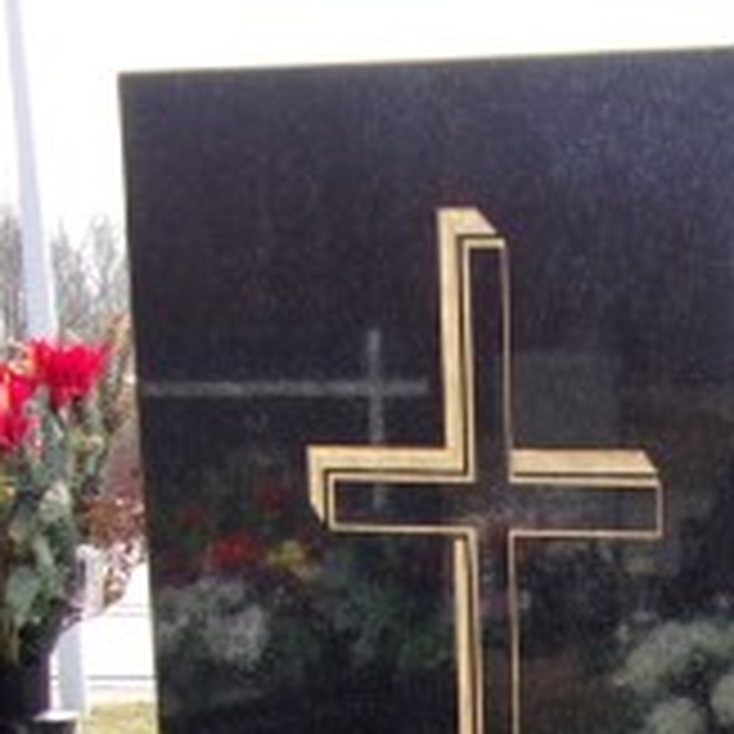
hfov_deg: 14.3
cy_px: 1076
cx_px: 887
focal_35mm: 118
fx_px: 2831
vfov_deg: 13.9
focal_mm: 6.1
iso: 80
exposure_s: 1/340
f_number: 3.3
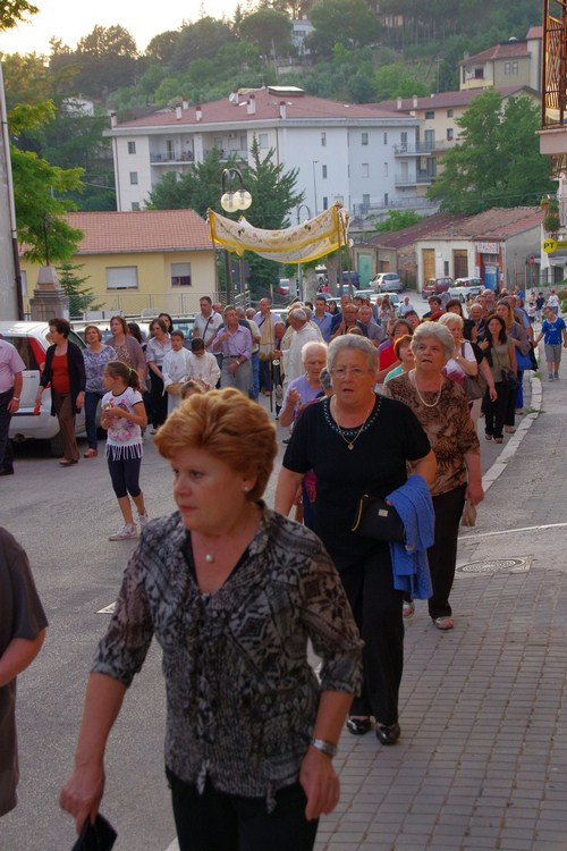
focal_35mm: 64
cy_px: 426
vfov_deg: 31.2
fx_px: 1524
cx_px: 284
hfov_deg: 21.1
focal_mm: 43
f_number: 7.1
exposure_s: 1/160
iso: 1250
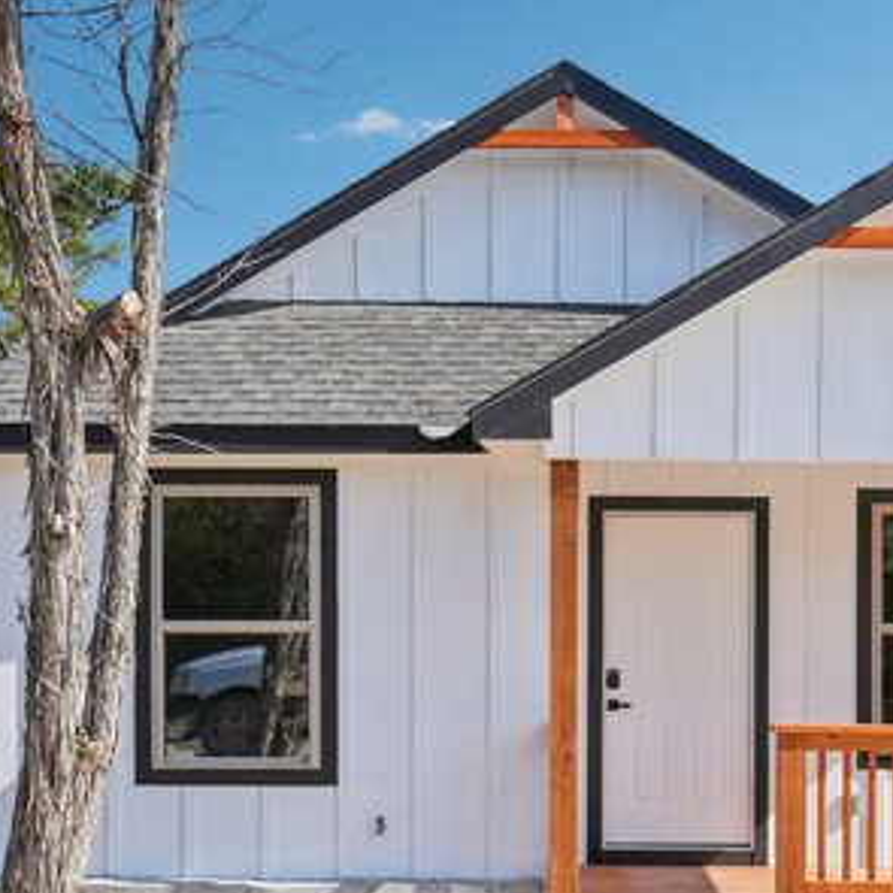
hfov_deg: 29.0
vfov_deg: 28.7
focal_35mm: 59
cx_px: 557
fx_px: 1722
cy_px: 643
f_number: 8
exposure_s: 1/500
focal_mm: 32
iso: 200
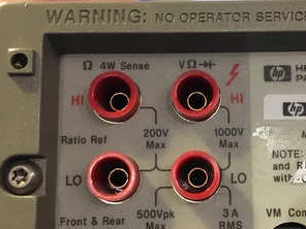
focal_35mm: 47
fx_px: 415
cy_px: 158
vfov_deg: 30.6
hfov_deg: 39.5
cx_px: 222
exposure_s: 1/17
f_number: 2.2
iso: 200
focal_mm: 4.15
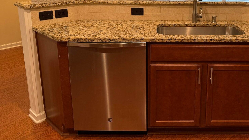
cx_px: 166
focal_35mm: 38
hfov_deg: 51.8
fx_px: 251
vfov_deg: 30.3
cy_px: 25
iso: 160
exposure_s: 1/60
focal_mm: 6.76
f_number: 1.78
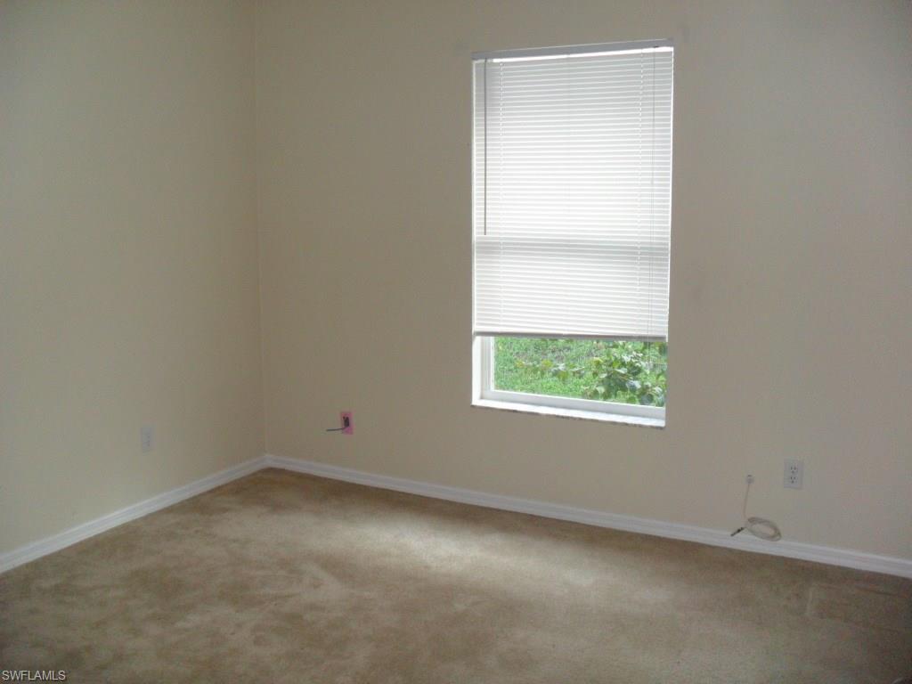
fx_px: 922
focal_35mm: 35
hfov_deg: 52.6
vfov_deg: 40.7
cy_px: 342
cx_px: 456
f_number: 3
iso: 200
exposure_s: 1/45
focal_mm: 6.3
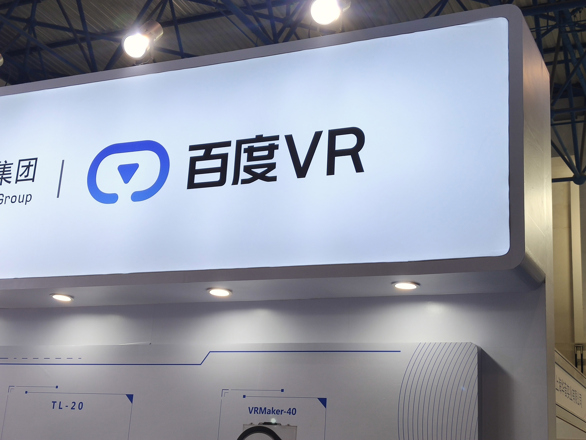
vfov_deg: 29.1
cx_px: 293
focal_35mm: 50
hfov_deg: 38.2
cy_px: 220
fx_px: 846
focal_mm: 4.75
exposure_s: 1/100
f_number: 1.75
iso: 124
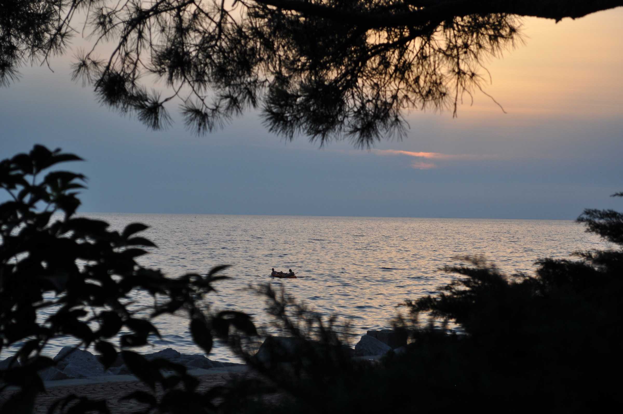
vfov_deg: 16.5
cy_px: 207
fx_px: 1426
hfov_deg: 24.6
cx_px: 312
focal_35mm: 82
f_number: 6.3
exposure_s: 1/160
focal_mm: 55
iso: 200
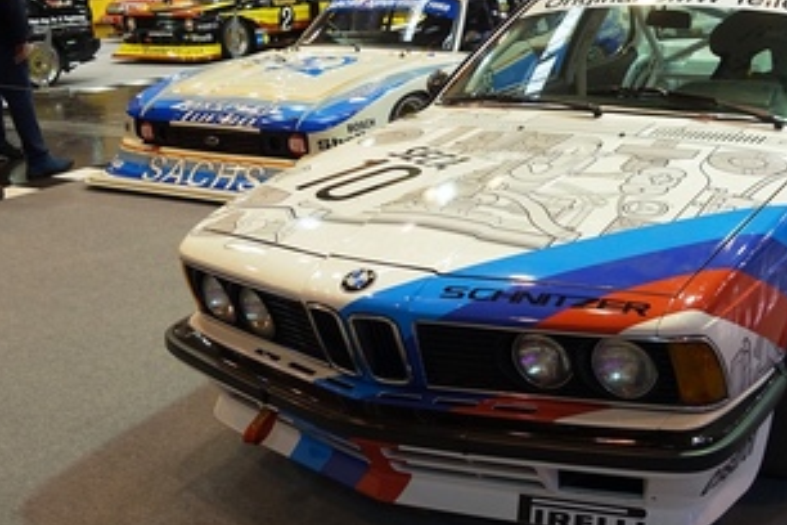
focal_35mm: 47
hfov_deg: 41.7
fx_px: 1027
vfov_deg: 28.4
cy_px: 152
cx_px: 468
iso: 320
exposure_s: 1/100
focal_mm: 8.8
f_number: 2.8
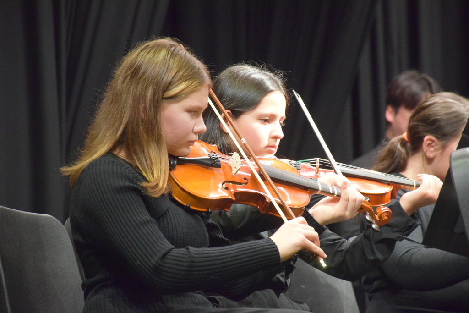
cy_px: 156
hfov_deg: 9.8
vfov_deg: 6.5
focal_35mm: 210
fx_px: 2736
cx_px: 234
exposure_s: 1/125
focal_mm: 140
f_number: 5.6
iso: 5600
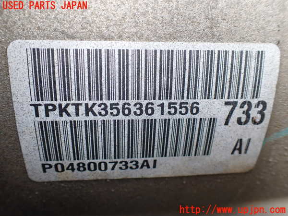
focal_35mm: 30
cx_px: 144
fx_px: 250
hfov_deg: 60.0
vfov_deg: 46.8
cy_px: 108
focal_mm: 5.4
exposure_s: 1/125
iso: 250
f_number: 2.3
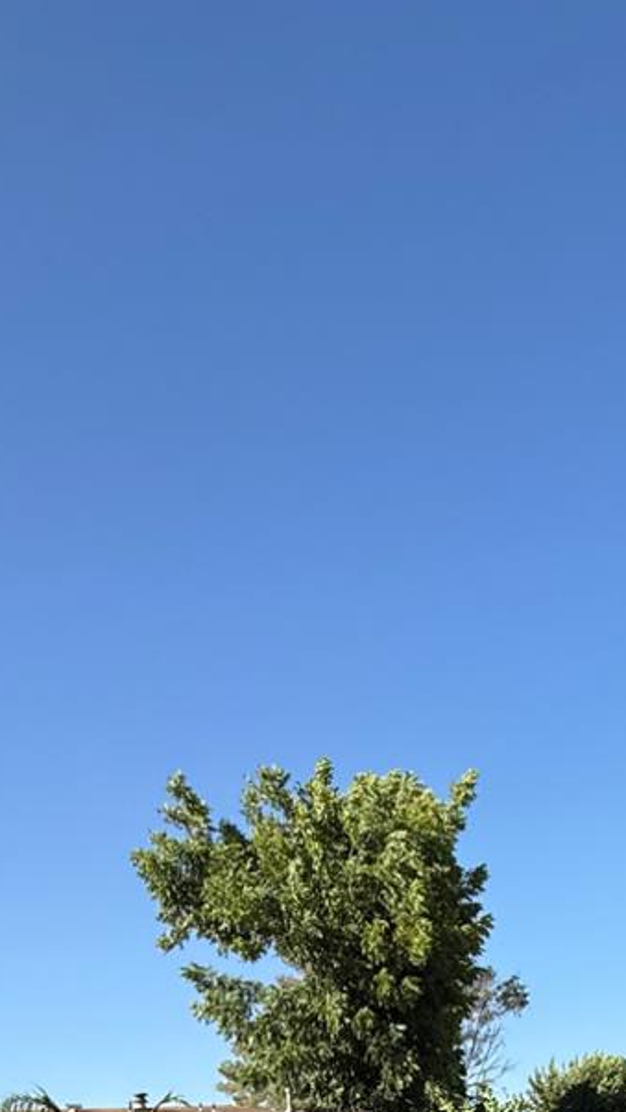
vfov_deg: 40.2
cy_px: 1282
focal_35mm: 38
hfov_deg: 30.5
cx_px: 496
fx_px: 1120
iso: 50
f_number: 2.2
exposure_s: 1/1399
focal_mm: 2.22
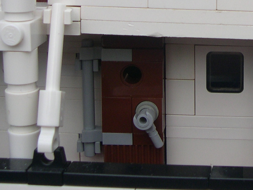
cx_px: 267
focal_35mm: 103
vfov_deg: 13.9
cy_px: -44
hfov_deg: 18.5
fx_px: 753
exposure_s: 1/171
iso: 100
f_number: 7.6
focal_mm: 8
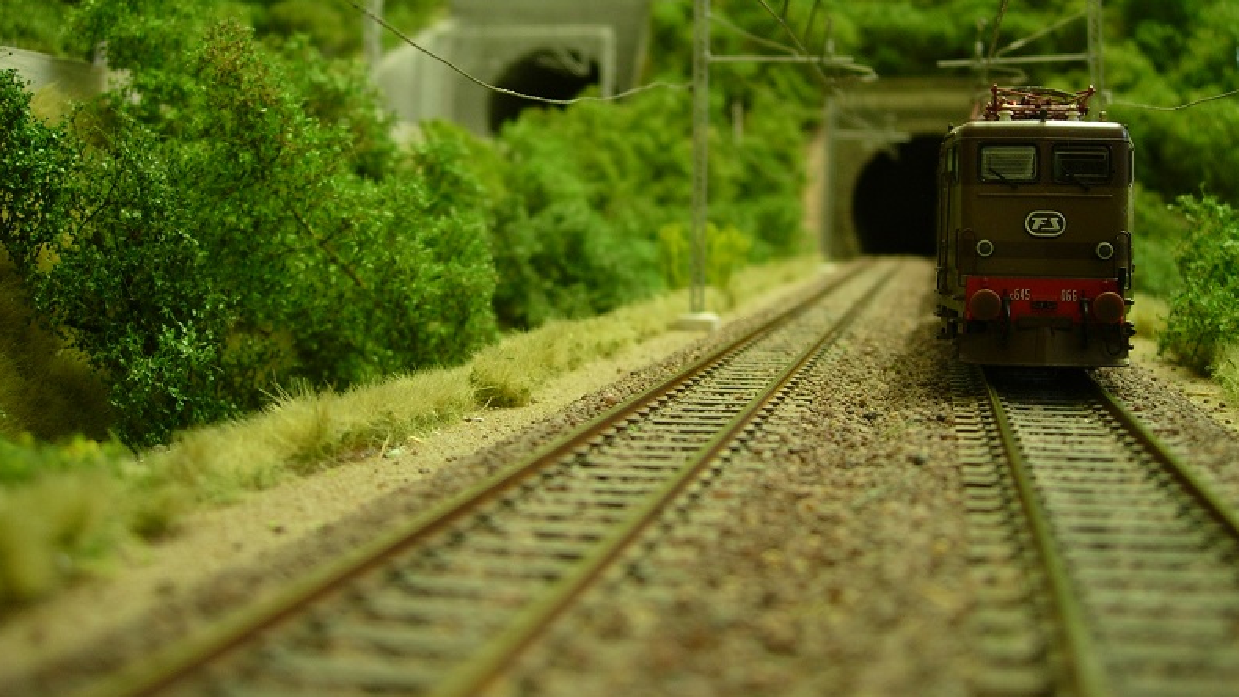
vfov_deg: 28.2
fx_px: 1380
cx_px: 620
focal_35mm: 42
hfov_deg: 48.4
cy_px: 232
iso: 79
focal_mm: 7.8
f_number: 2.8
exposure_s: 1/4.2
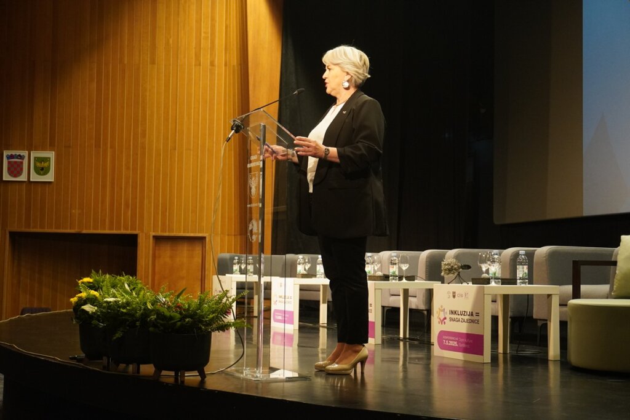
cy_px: 210
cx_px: 315
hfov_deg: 37.8
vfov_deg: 25.8
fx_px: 919
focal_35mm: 52
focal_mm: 35
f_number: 5.6
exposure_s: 1/30
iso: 2000
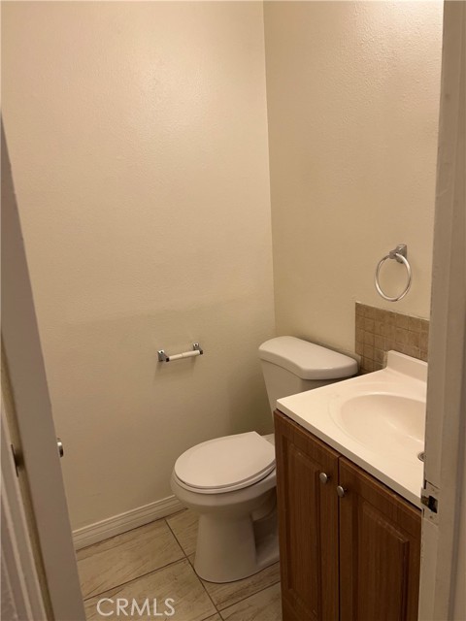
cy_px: 310
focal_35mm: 26
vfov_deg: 67.3
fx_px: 467
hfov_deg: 53.1
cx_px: 233
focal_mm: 5.7
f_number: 1.5
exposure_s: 1/120
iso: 50
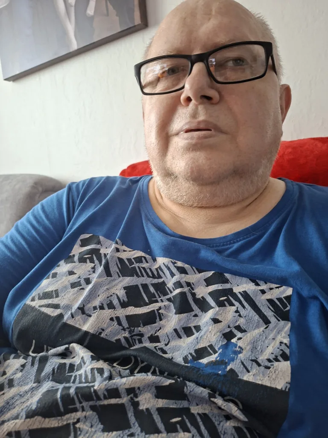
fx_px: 291
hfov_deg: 58.9
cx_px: 164
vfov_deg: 73.9
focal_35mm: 23
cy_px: 219
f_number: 1.8
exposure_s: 1/50
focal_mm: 5.54
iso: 250
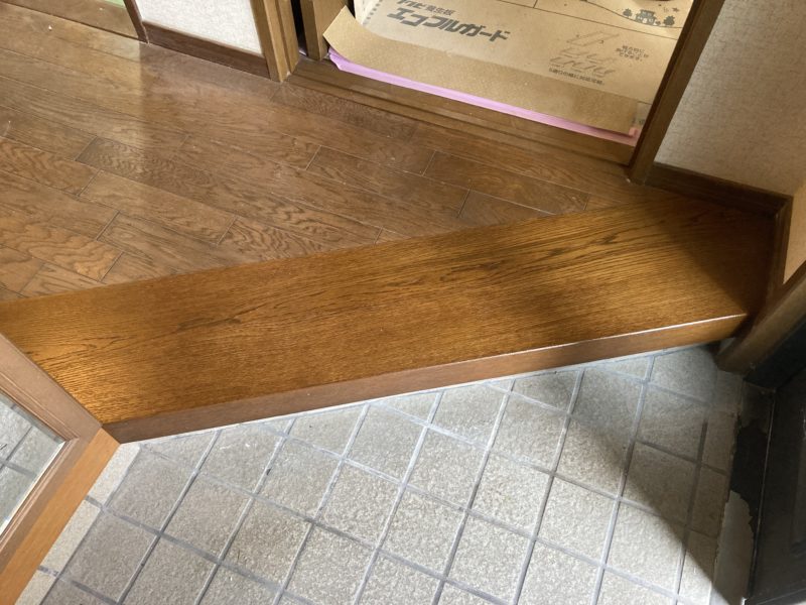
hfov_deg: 63.4
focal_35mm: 28
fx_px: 652
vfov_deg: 49.7
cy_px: 302
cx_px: 403
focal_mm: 3.99
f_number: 1.8
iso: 200
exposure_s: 1/60
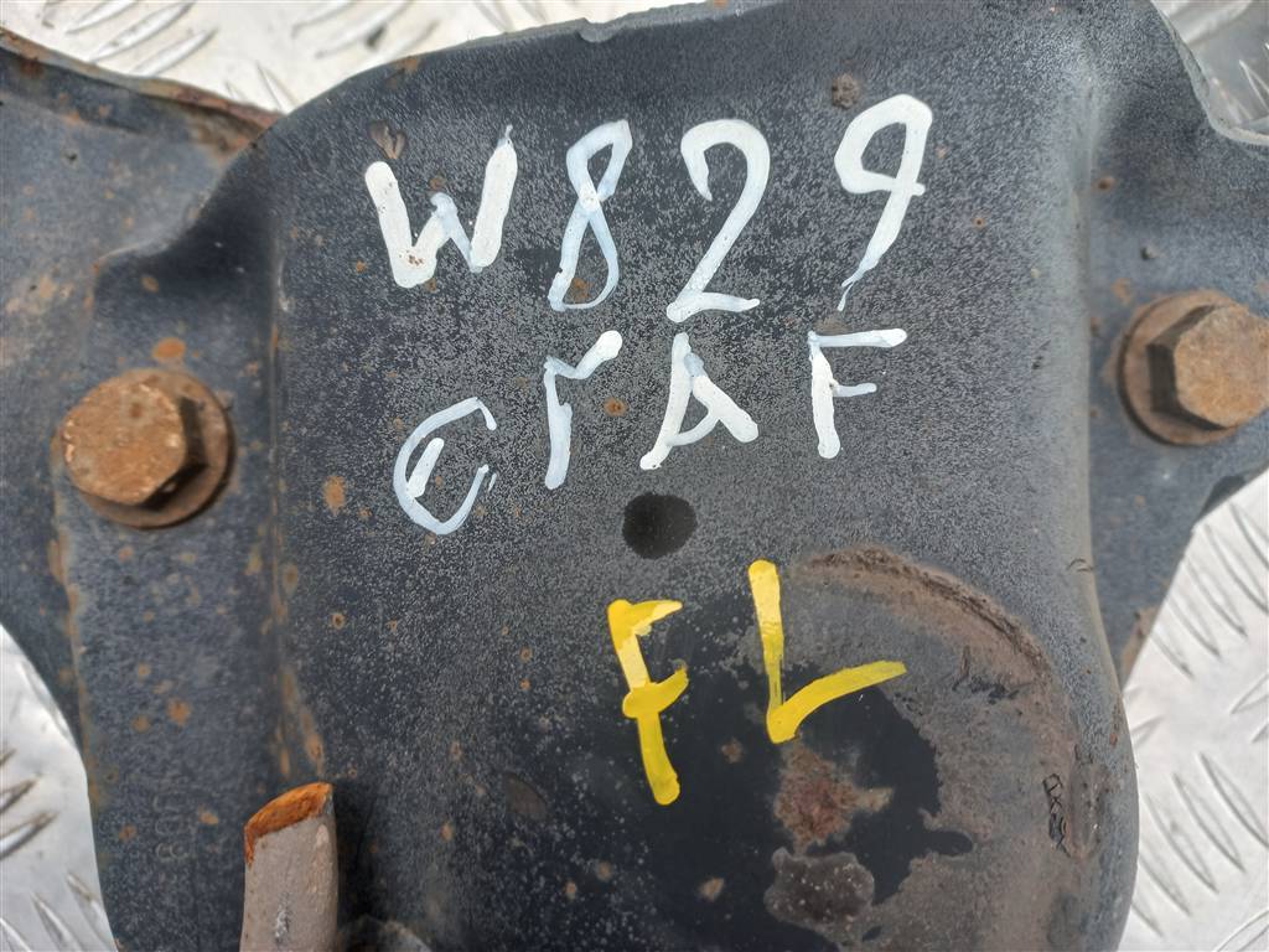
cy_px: 476
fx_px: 916
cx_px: 634
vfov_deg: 54.9
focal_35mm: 25
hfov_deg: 69.4
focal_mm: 4.6
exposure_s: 1/50
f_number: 1.8
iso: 25
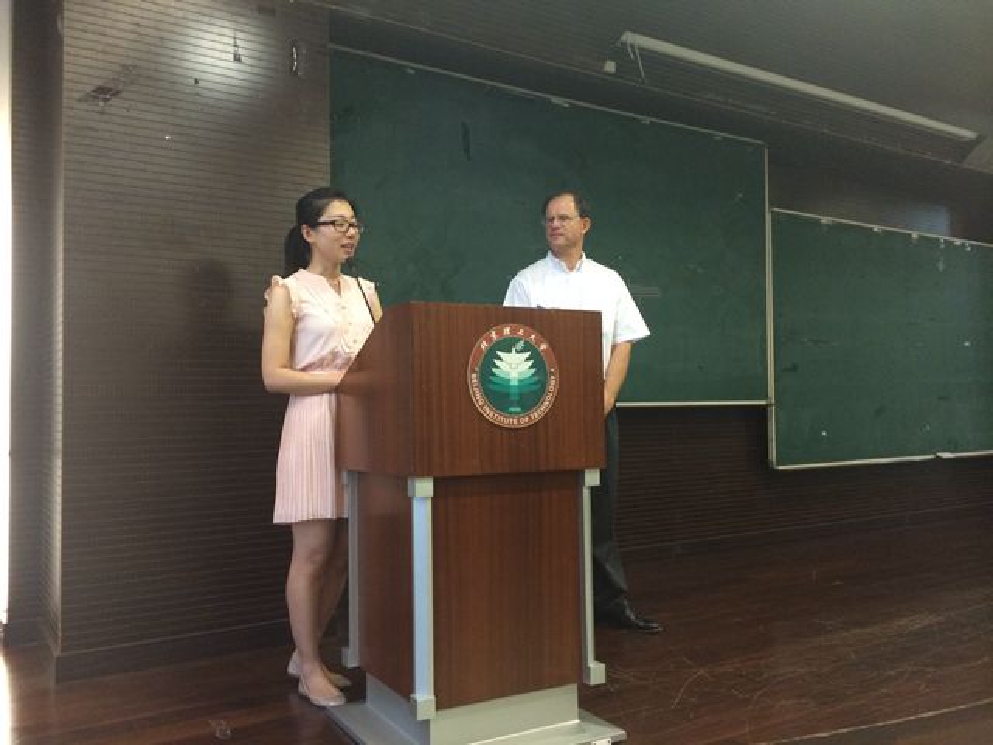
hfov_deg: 60.0
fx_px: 861
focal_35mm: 30
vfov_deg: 46.8
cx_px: 496
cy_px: 372
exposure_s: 1/33
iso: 400
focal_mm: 4.12
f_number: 2.2
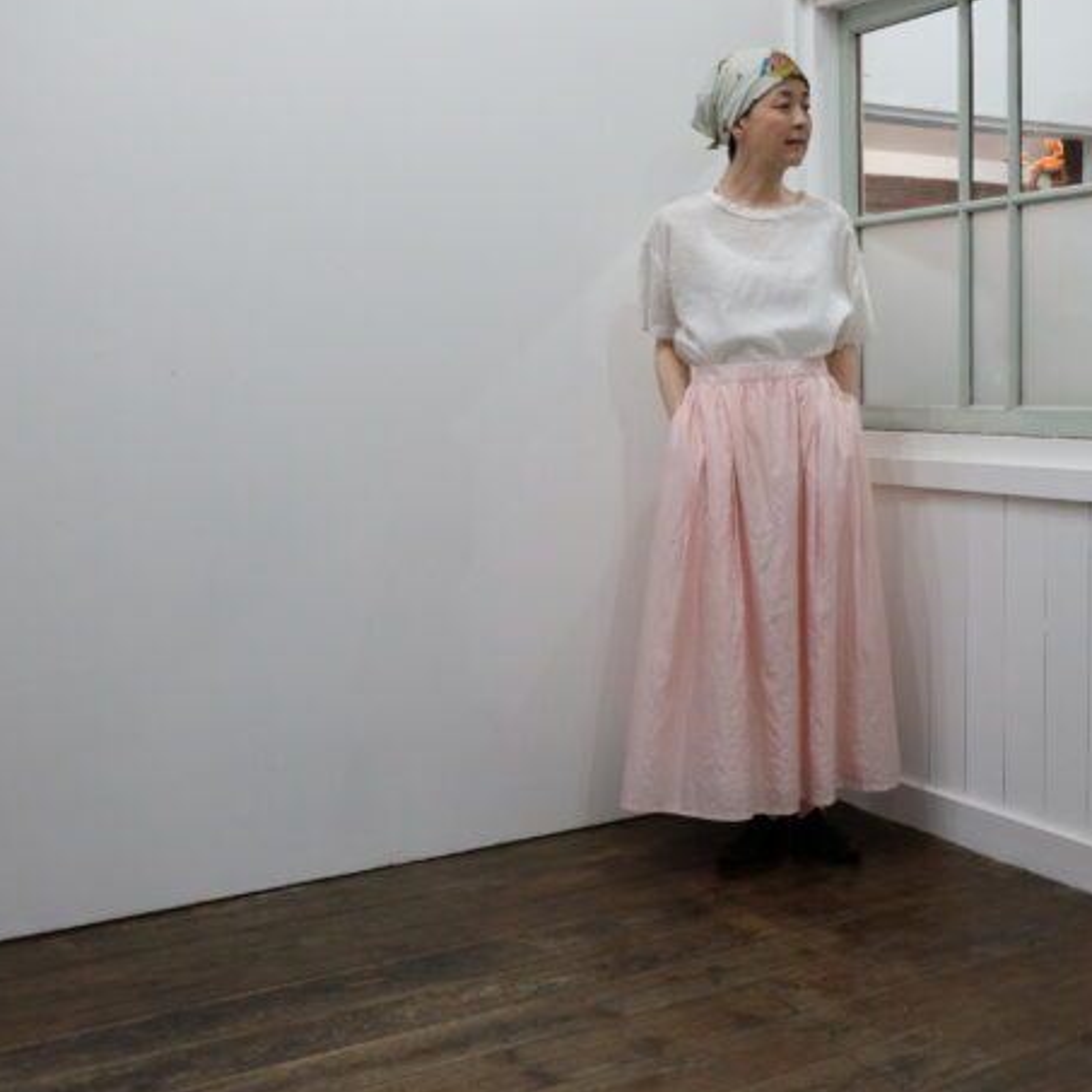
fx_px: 1499
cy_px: 541
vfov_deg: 40.0
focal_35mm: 42
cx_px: 822
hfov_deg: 38.9
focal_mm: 21.4
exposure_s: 1/100
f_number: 3.6
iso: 2500
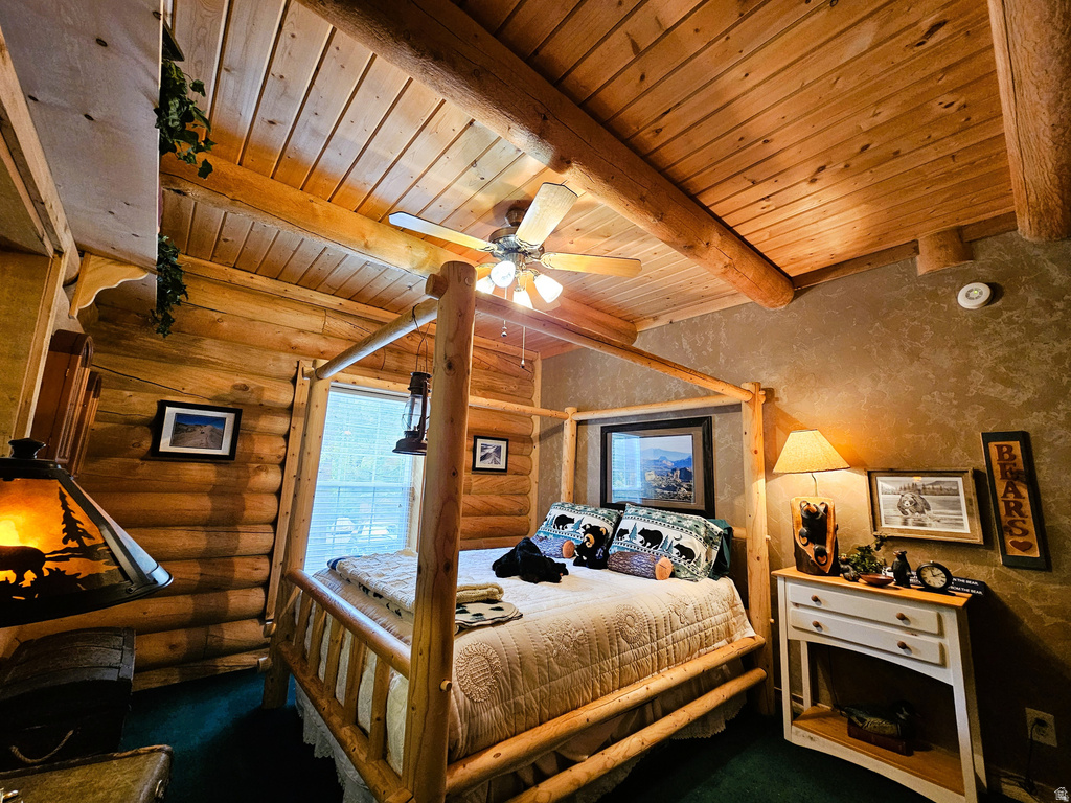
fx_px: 402
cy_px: 402
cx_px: 536
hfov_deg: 106.2
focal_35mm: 13
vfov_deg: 89.9
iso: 320
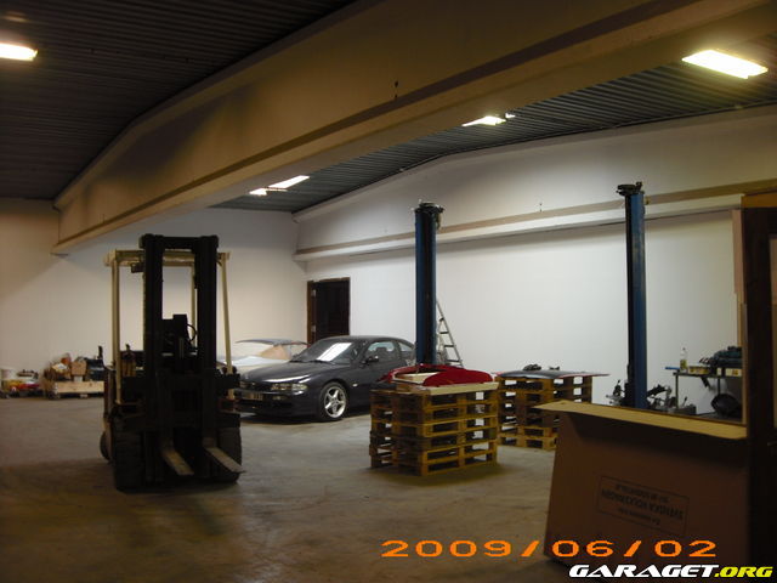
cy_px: 292
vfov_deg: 38.7
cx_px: 388
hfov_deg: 50.1
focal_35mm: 37
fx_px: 831
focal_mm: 6.2
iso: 100
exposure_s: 1/10
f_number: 2.7
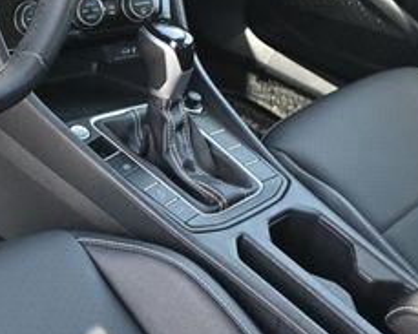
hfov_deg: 22.9
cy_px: 44
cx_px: -80
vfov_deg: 19.7
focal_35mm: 77
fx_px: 948
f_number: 3.8
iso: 400
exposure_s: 1/125
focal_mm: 19.5
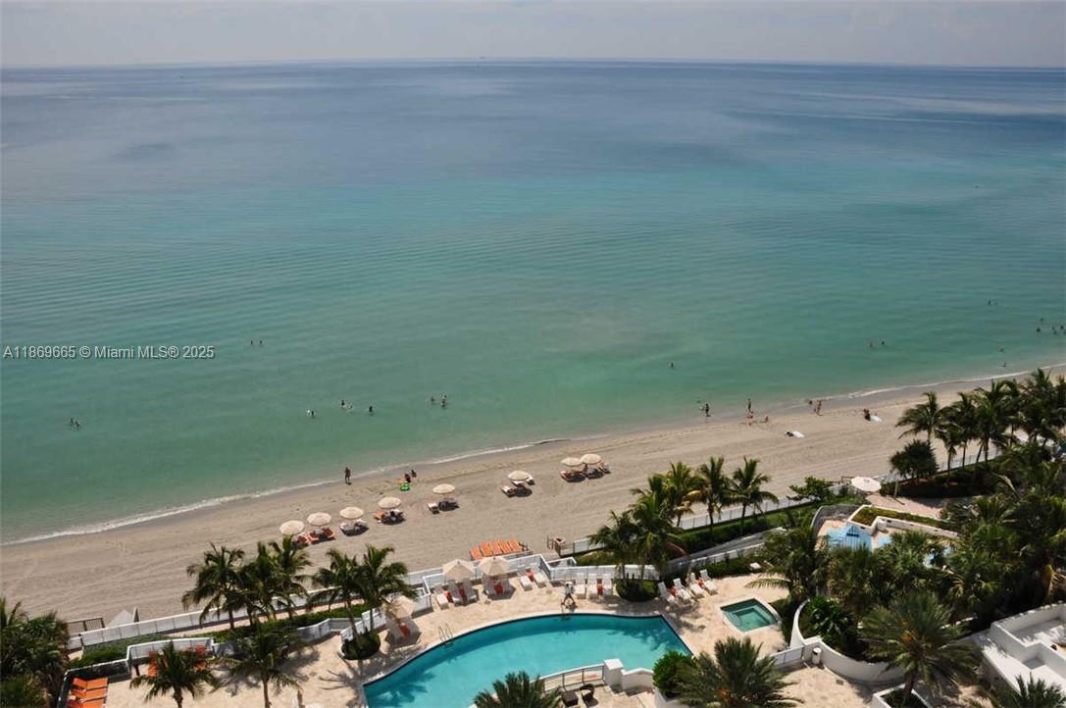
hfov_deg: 67.4
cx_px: 533
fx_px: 799
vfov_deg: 47.8
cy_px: 354
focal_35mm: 27
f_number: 14
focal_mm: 18
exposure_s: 1/200
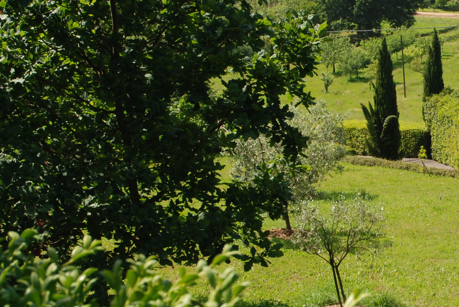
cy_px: 185
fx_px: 1242
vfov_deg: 14.1
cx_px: 461
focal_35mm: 97
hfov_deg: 20.3
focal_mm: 25
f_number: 8
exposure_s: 1/250
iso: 200
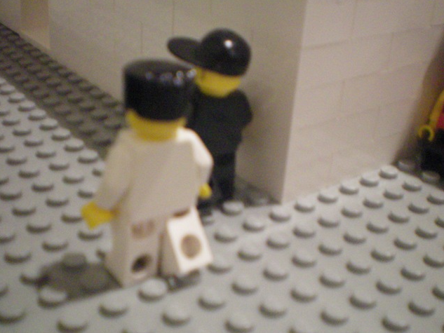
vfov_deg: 30.3
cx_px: 245
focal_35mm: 48
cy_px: 170
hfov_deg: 39.6
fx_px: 616
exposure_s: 1/15
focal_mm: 6.3
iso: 400
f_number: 3.1
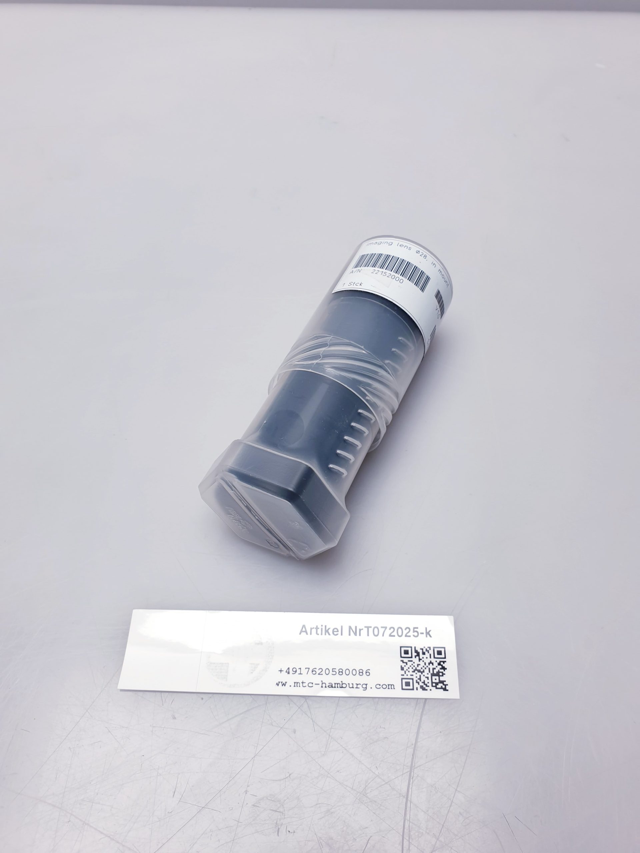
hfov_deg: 53.1
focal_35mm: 26
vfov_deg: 67.3
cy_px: 426
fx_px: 641
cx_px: 320
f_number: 2.4
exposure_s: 1/113
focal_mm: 4.3
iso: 50
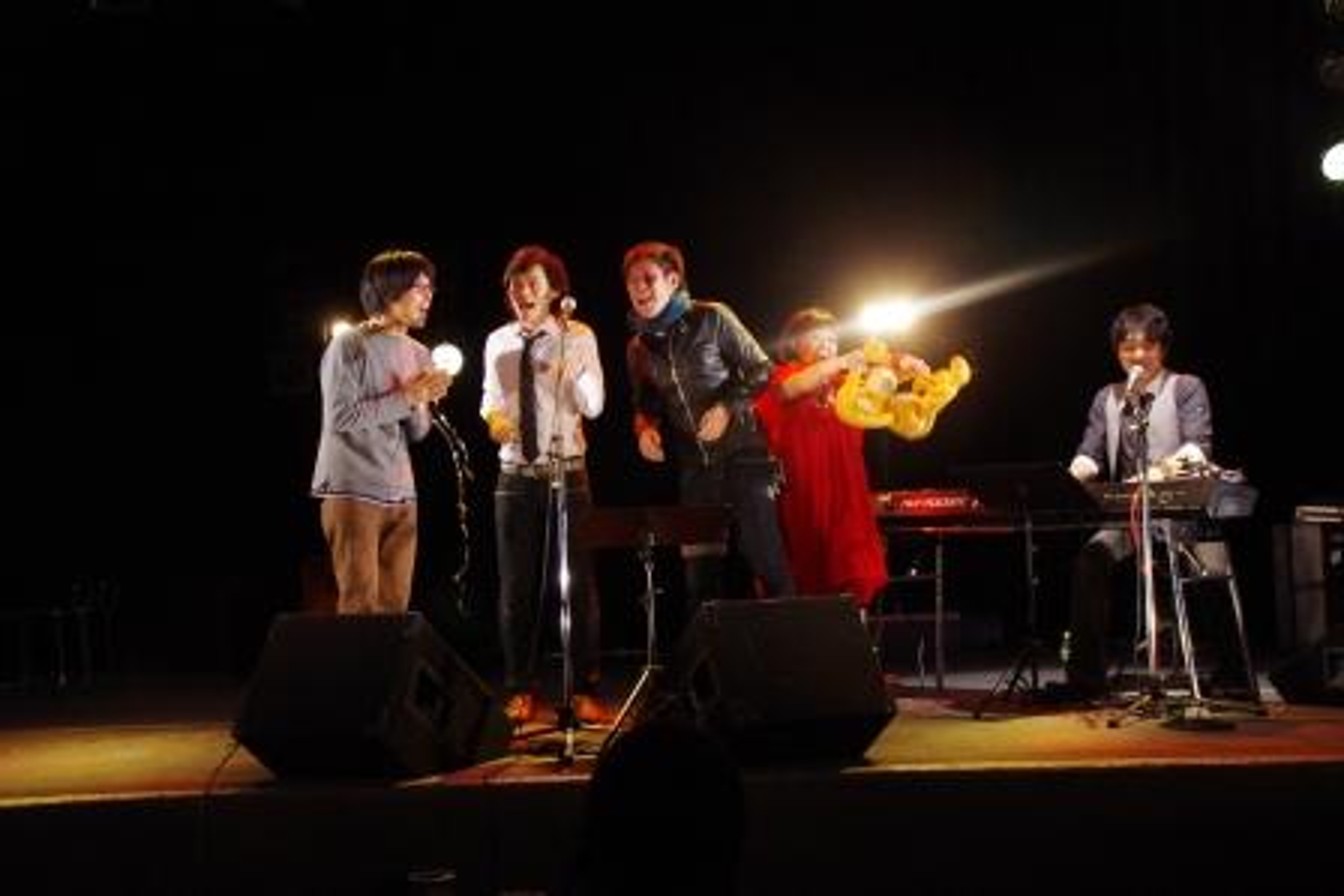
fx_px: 1830
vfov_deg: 27.5
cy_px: 448
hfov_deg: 40.3
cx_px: 672
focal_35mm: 49
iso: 3200
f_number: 6.3
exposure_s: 1/60
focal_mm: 33
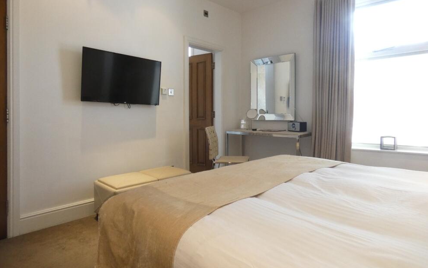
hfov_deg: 79.6
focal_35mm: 22
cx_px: 211
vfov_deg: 55.0
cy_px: 124
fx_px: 257
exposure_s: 1/60
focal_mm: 3.6
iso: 250
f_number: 2.8
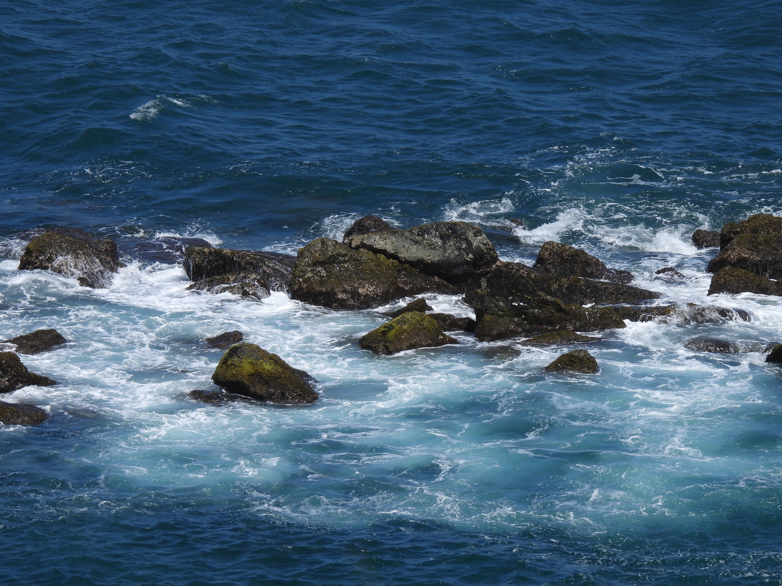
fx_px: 10166
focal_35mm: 450
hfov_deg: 4.4
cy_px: 293
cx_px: 391
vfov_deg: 3.3
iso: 100
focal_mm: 80.3
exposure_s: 1/1000
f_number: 5
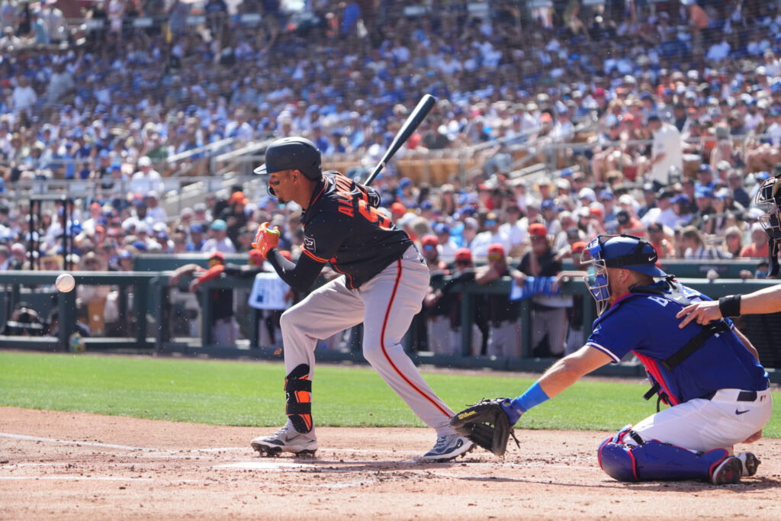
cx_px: 390
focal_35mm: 200
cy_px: 260
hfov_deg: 10.3
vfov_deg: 6.9
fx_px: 4339
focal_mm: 200
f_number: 5.6
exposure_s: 1/2000
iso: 1000
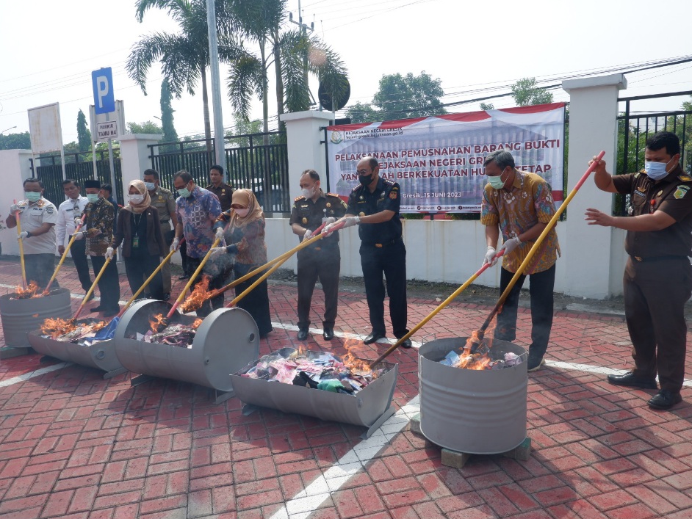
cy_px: 259
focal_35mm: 25
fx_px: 500
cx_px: 350
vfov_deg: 54.9
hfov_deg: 69.4
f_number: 9
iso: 200
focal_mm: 15
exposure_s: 1/222
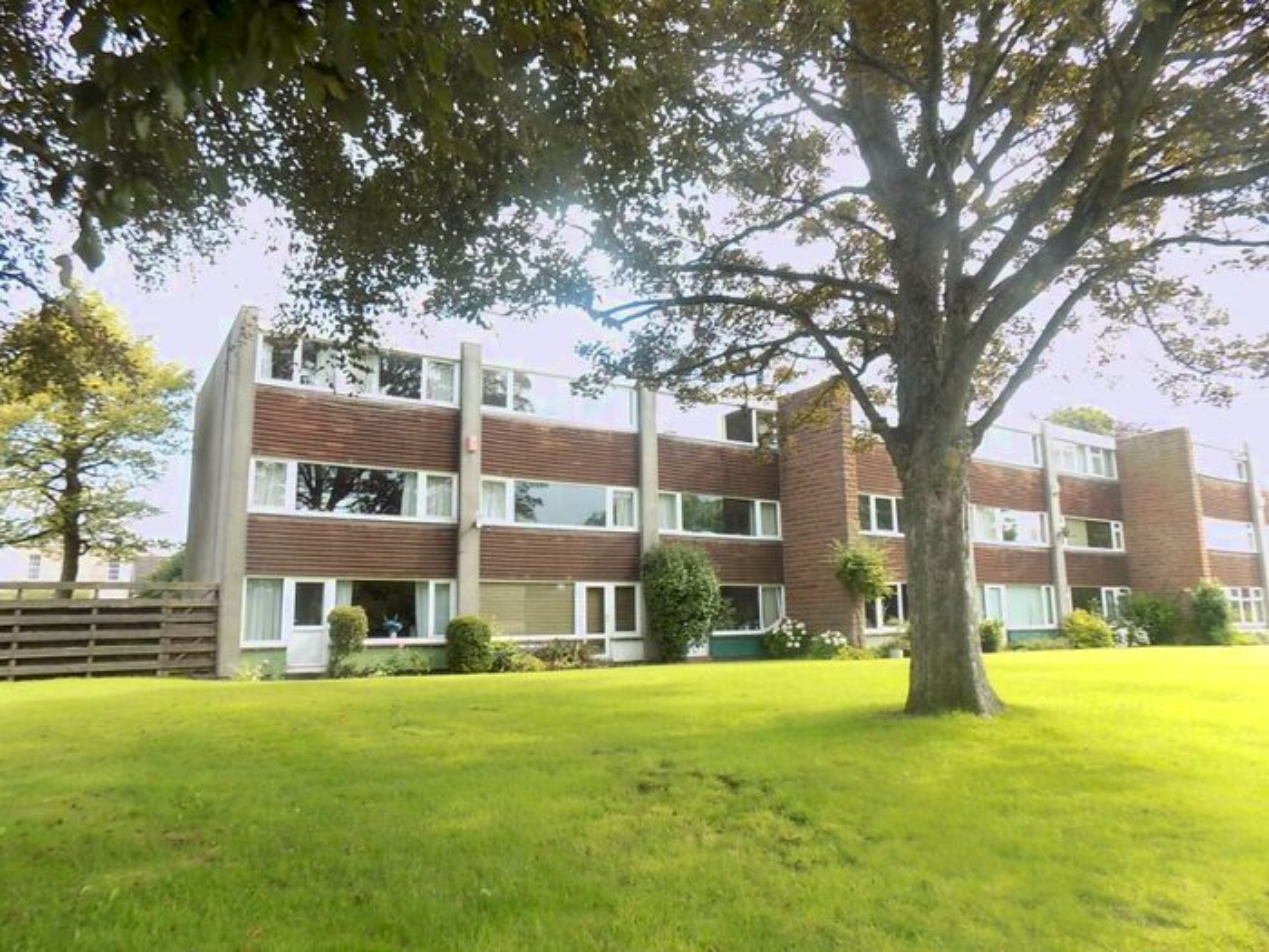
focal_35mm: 23
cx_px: 634
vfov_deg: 58.9
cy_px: 476
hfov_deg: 73.9
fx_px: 843
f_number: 3.1
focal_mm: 4
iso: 80
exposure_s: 1/125
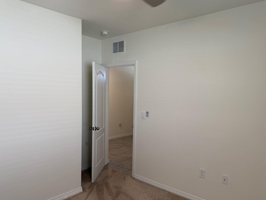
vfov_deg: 51.4
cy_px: 104
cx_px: 128
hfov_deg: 65.3
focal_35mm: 27
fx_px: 208
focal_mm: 6.76
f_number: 1.78
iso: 100
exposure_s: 1/120
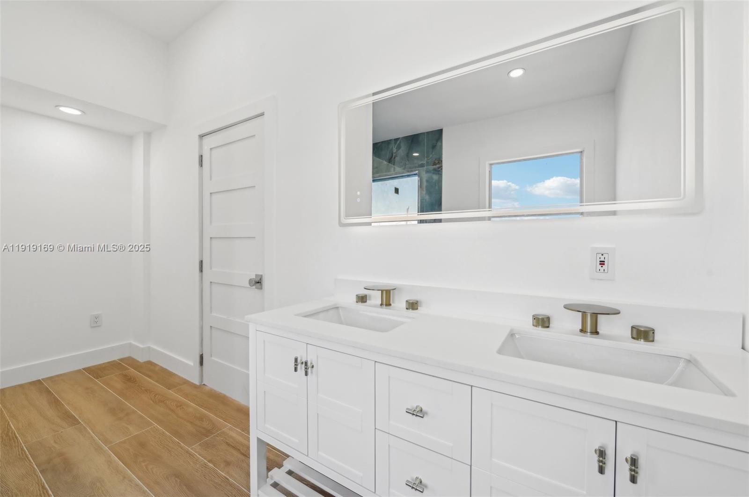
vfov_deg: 81.1
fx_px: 291
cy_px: 248
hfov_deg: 104.3
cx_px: 374
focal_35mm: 14
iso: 100
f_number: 8
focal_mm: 14
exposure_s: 1/40
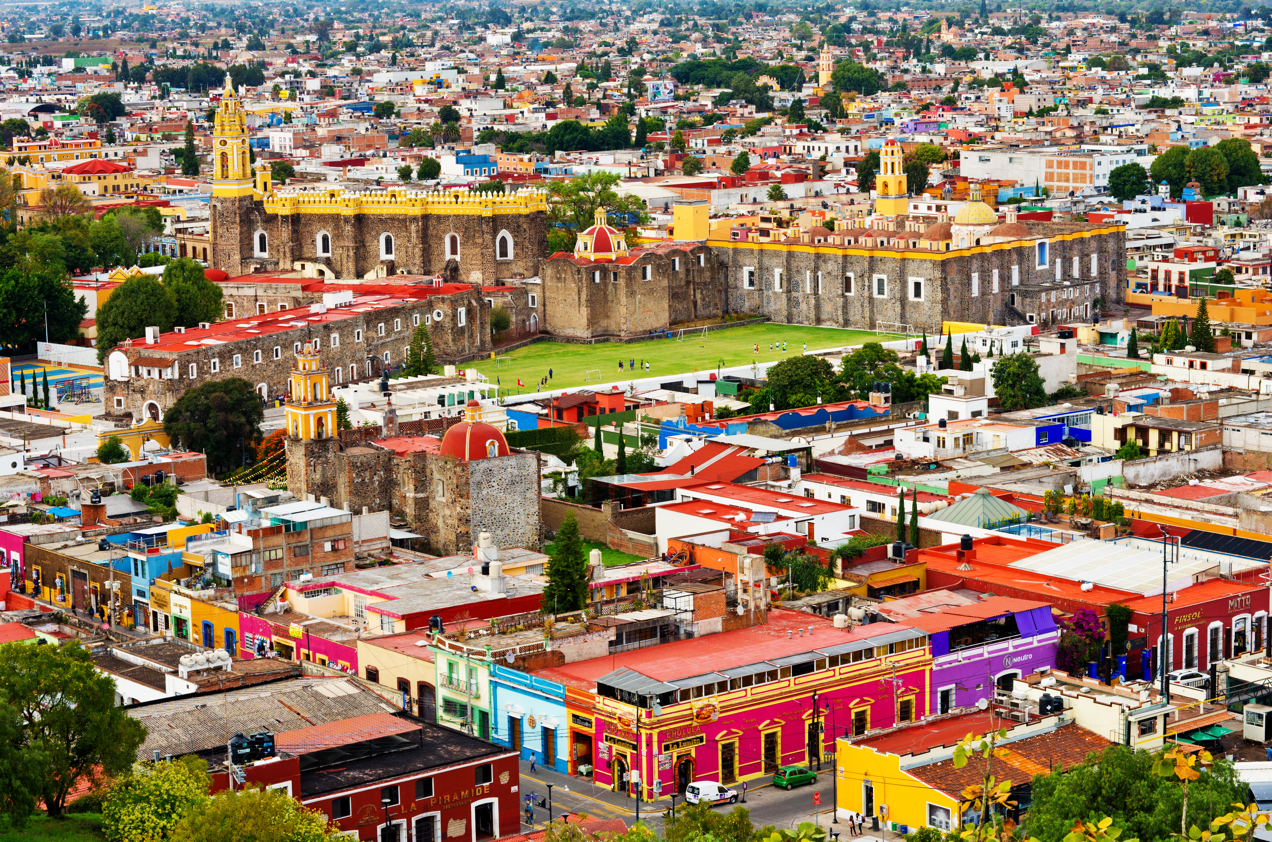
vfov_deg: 18.1
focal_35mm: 75
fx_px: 2645
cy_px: 421
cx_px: 636
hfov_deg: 27.0
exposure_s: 1/200
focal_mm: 50
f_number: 10
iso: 250
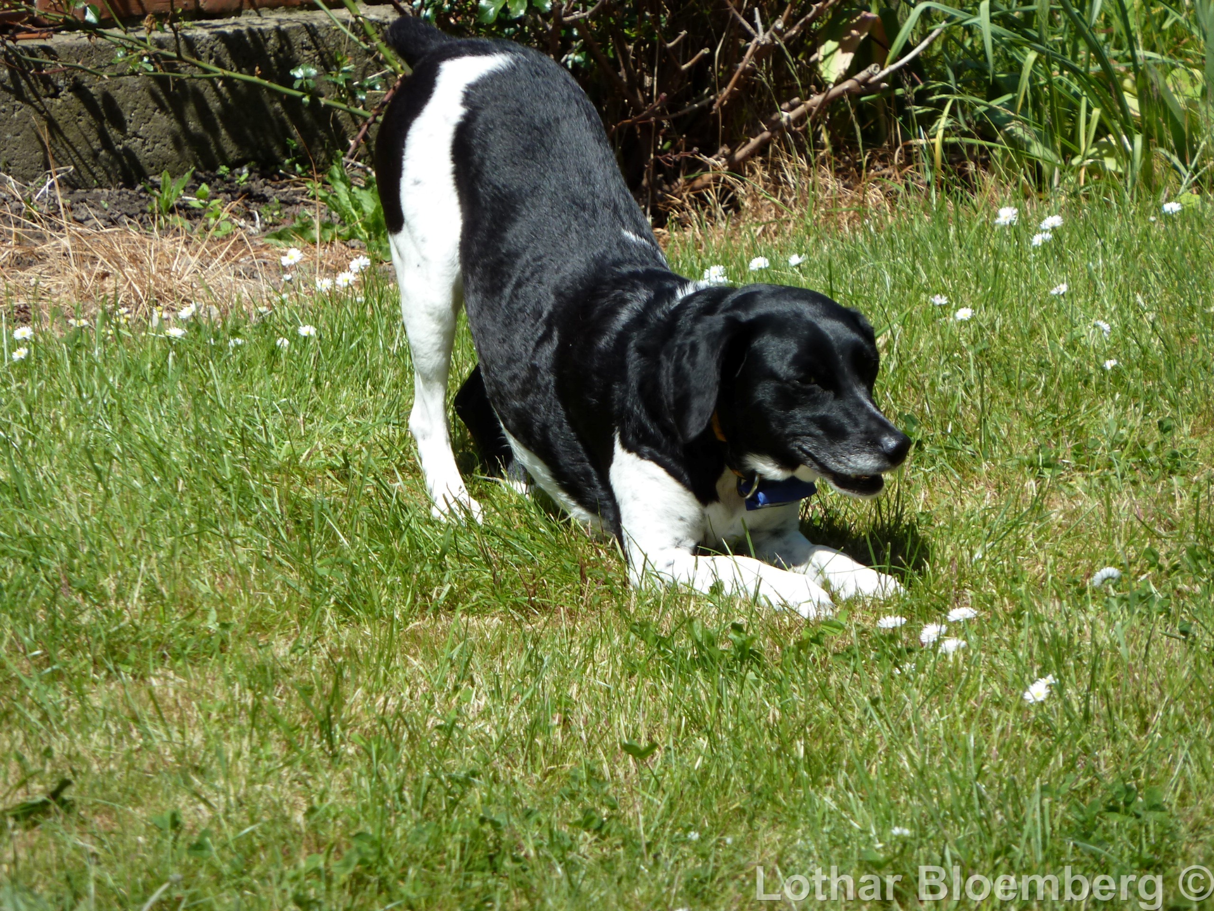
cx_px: 607
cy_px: 456
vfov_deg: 6.1
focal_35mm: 242
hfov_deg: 8.2
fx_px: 8487
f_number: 4.7
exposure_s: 1/320
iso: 80
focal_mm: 39.7
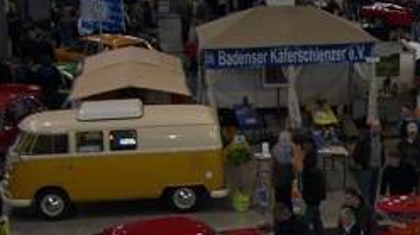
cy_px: 171
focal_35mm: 107
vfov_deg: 11.3
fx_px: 1191
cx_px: 522
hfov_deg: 18.8
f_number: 2.7
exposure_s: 1/60
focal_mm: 6.2
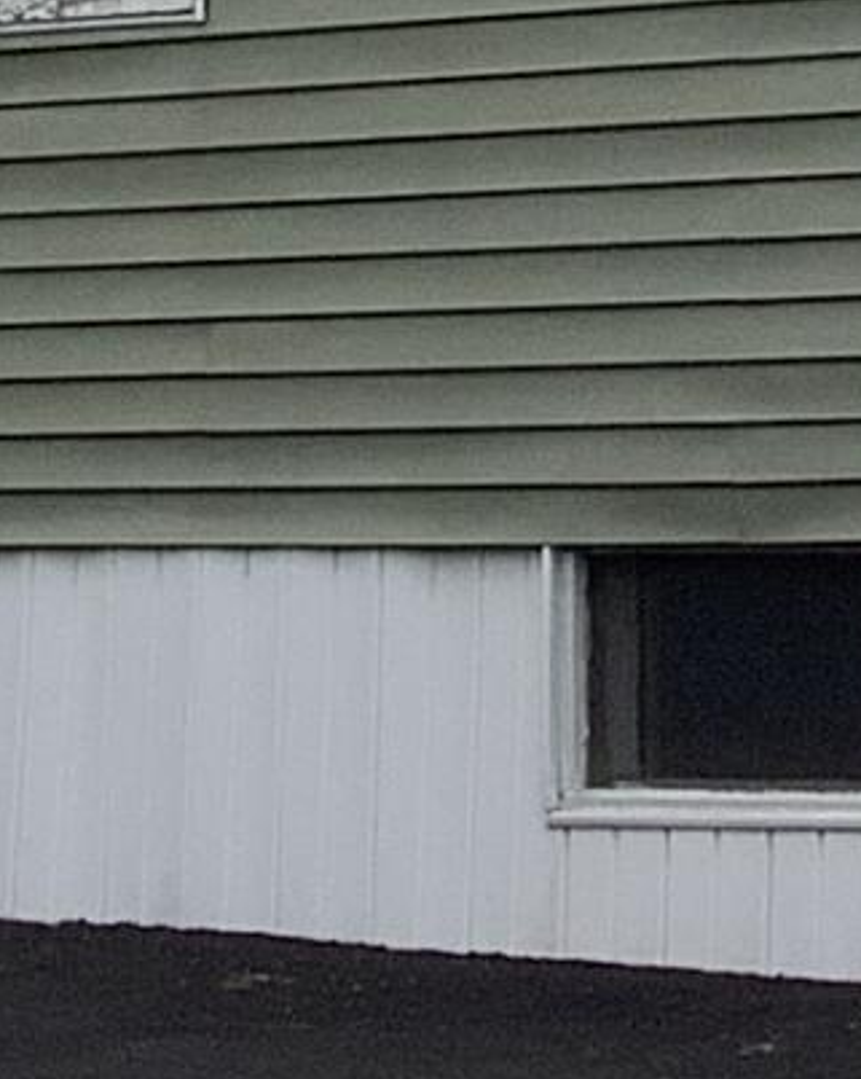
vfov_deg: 8.1
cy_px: -1173
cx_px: 2342
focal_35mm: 226
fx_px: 7207
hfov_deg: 6.4
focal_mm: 3.3
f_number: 2.4
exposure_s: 1/1456
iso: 25
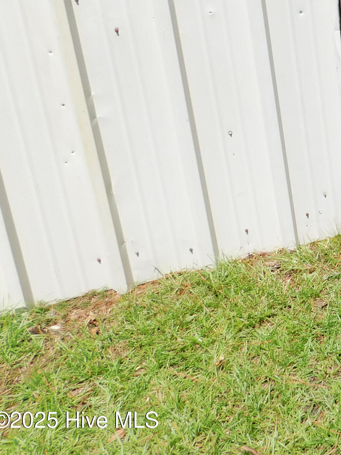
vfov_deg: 34.5
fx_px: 696
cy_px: 63
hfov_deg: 22.4
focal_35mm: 53
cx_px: 515
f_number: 3
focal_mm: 4
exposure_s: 1/1500
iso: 125
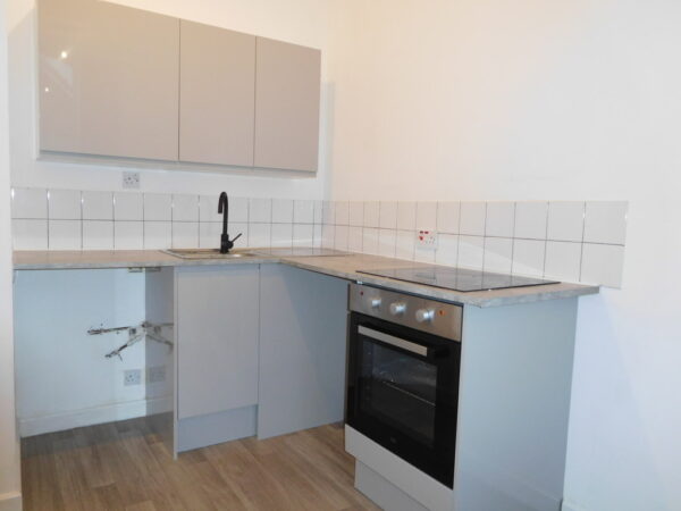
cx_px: 340
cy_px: 256
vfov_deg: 54.9
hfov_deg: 69.4
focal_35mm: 25
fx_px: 492
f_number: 3.4
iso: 280
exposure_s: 1/30
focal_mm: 4.5
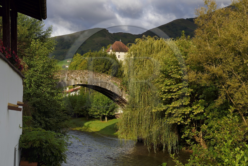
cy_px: 83
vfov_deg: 26.0
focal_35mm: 52
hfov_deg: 38.2
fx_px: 358
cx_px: 124
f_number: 13
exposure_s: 1/200
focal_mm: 52
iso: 200
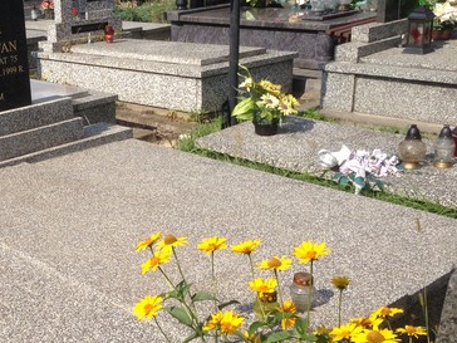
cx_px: 62
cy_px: 202
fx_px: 766
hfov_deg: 31.9
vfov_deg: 25.2
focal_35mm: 58
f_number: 2.4
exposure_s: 1/1748
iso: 50
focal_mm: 4.12
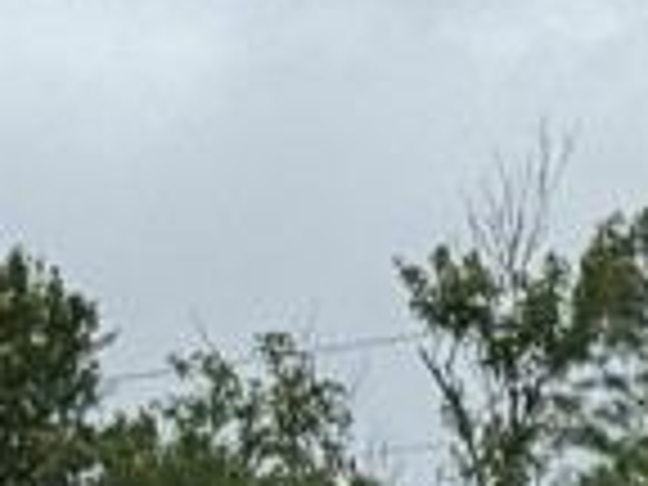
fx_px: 6402
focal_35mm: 342
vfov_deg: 4.3
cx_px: 1832
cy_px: 117
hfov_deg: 5.5
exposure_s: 1/7874
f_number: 1.78
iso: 64
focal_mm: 6.76
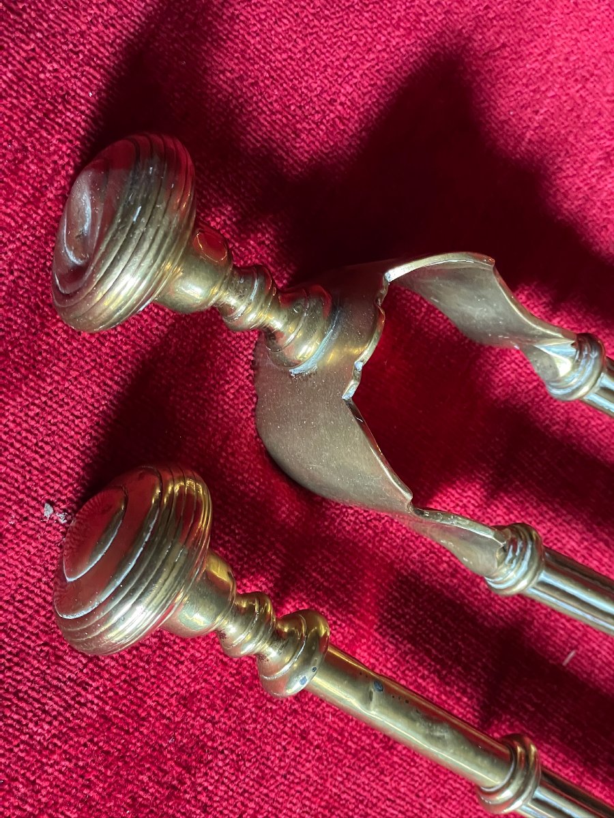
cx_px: 307
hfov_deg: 28.0
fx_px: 1230
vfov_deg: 36.8
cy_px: 409
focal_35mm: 52
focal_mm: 6
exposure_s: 1/30
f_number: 2
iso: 1250
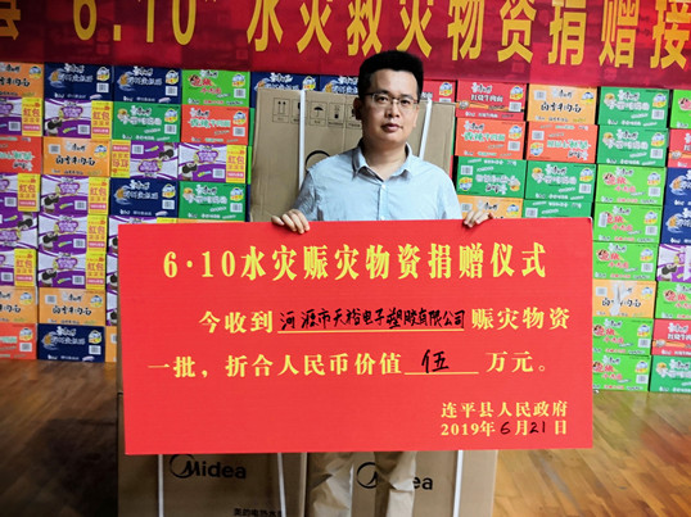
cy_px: 258
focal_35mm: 43
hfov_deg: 43.9
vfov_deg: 33.6
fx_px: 858
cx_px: 346
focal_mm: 3.95
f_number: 1.8
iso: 400
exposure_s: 1/25
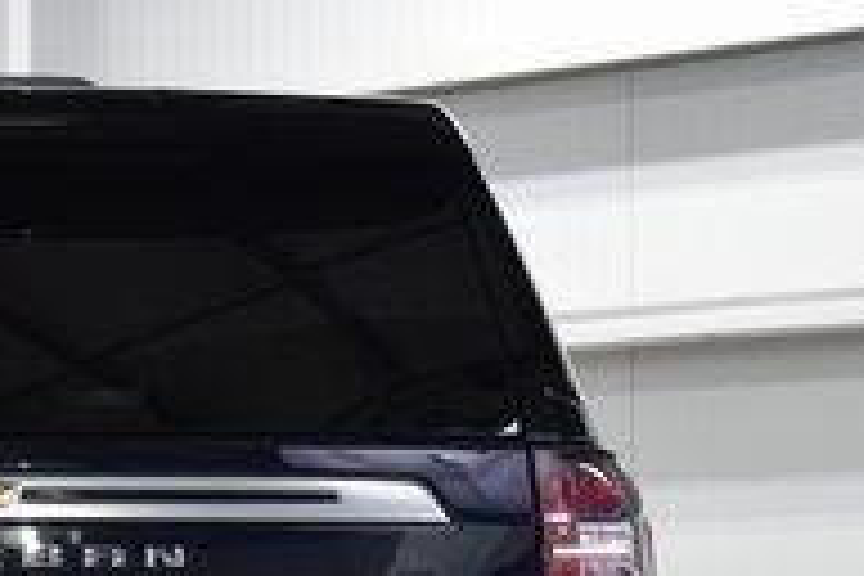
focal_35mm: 180
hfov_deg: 11.3
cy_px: 781
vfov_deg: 7.5
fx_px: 4320
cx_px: -40
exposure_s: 1/60
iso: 1600
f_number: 6.3
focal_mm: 36
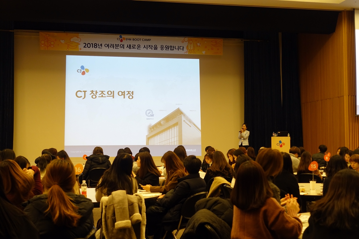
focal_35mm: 49
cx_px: 180
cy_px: 120
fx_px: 489
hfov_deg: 40.3
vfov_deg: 27.5
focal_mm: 18.1
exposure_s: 1/50
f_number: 2.8
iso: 400
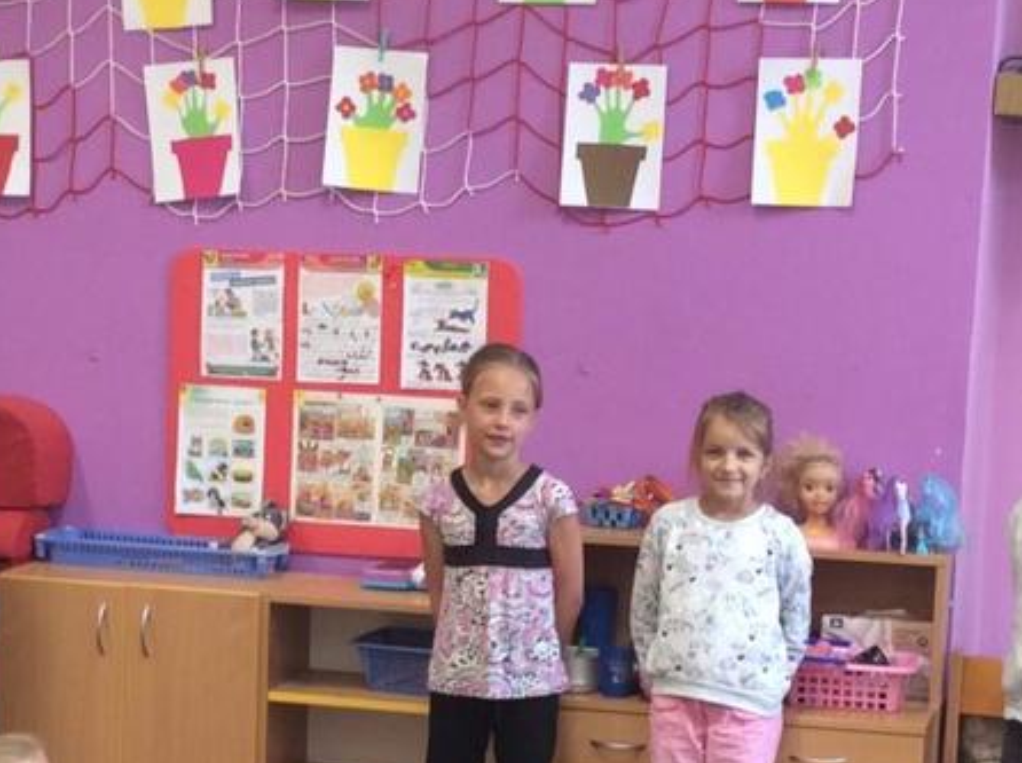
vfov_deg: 15.2
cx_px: 371
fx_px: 2830
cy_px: 654
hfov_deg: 20.4
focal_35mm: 96
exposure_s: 1/25
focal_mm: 3.3
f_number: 2.4
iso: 40
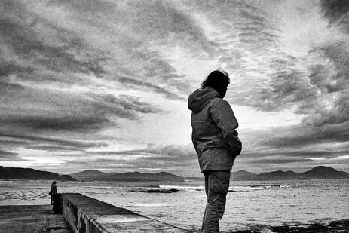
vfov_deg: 37.6
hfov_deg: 54.3
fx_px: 339
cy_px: 146
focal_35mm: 35
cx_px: 159
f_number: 8
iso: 6400
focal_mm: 18
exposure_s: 1/250
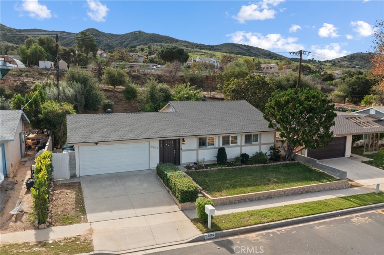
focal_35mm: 28
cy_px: 128
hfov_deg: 65.5
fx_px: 299
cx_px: 192
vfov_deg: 46.4
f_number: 5
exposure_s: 1/40
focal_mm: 10.26
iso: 100
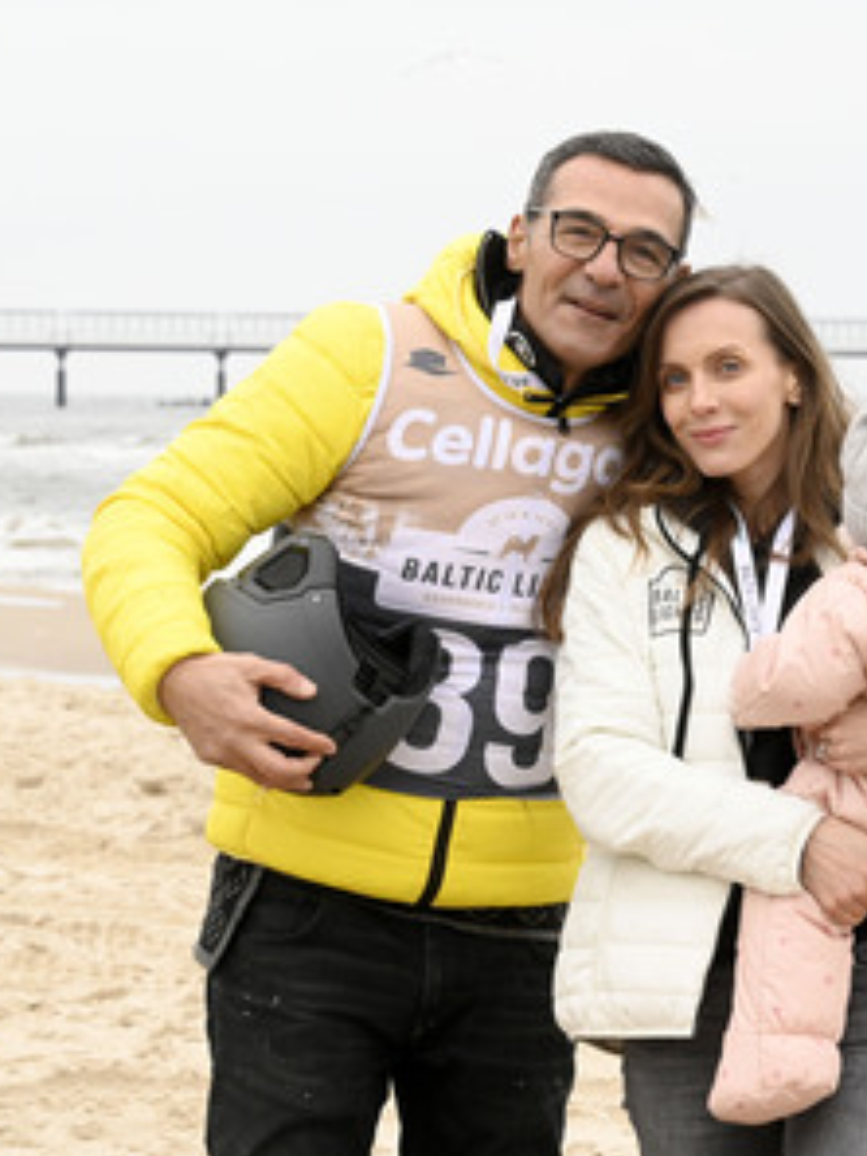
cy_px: 582
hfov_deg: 7.8
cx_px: 603
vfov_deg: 10.4
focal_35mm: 190
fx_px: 6345
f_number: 16
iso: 4000
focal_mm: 130
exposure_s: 1/500
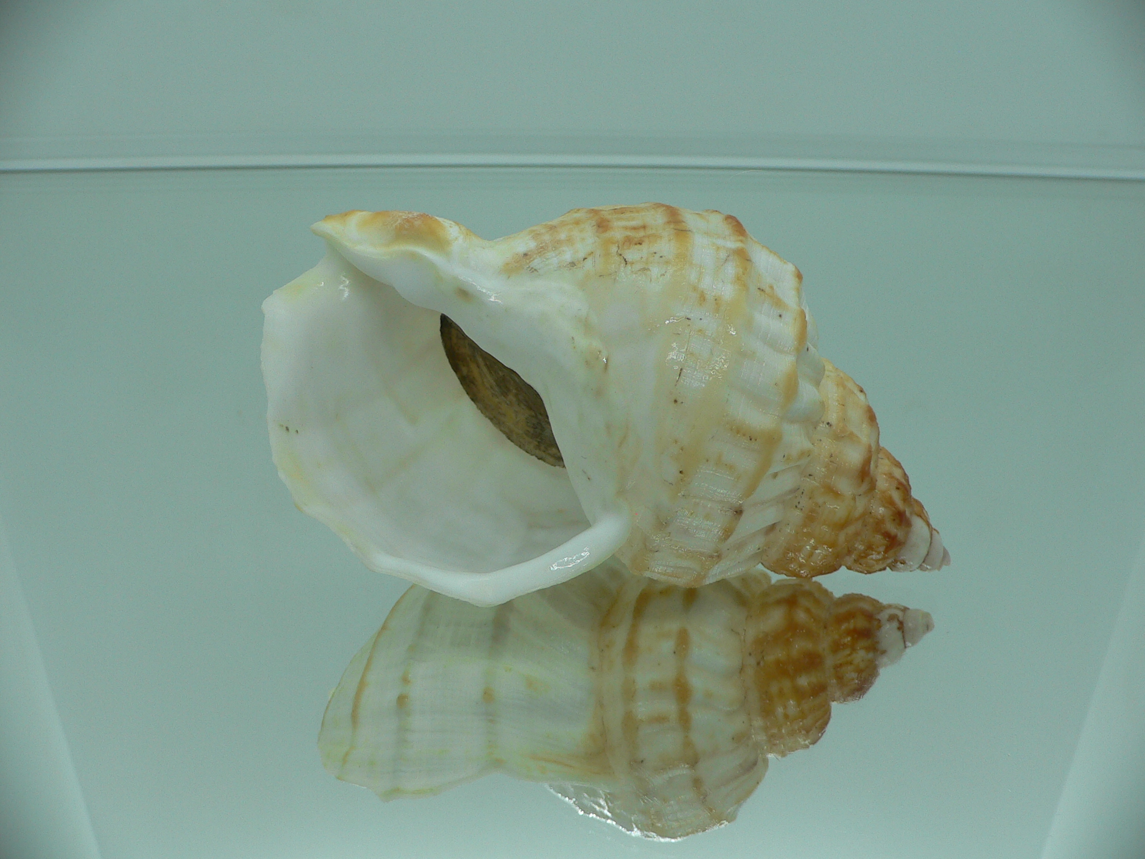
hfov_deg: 52.6
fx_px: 1158
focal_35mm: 35
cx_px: 572
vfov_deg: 40.7
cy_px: 430
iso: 80
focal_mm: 4.6
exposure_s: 1/80
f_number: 2.8
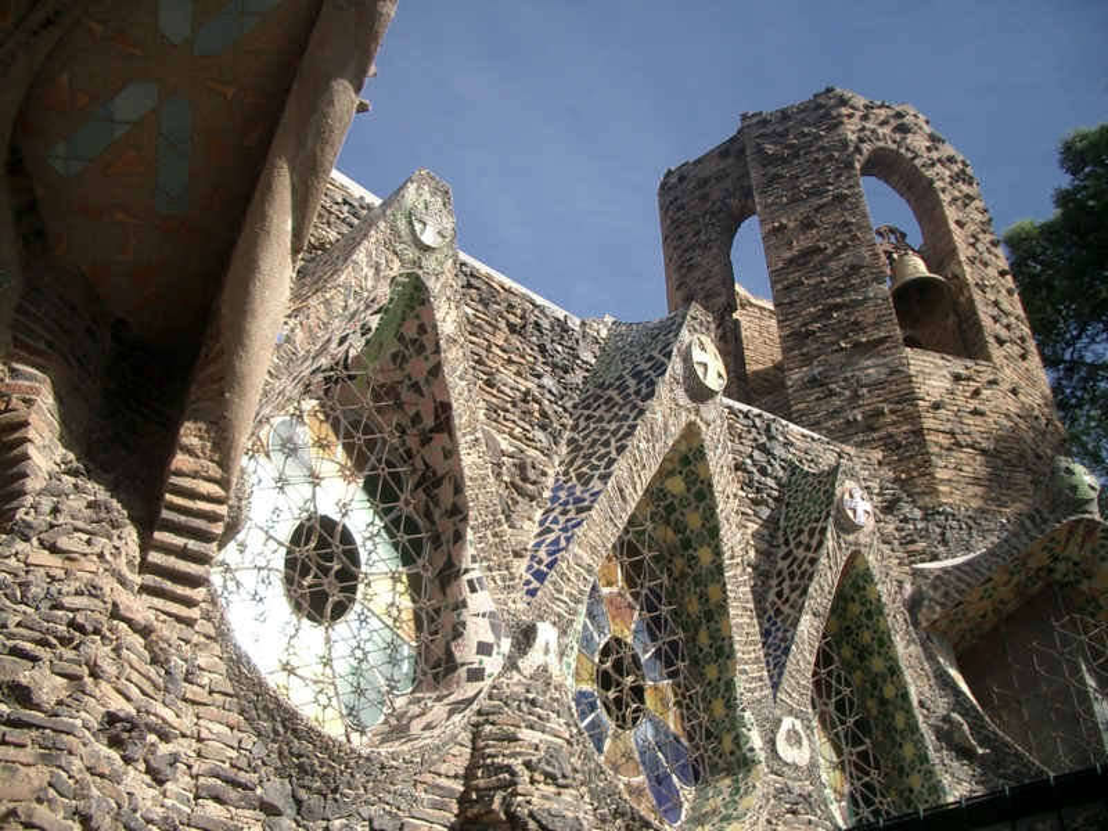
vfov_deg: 40.7
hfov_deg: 52.6
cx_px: 554
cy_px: 416
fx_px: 1120
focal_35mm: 35
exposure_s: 1/640
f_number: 2.6
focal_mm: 5.8
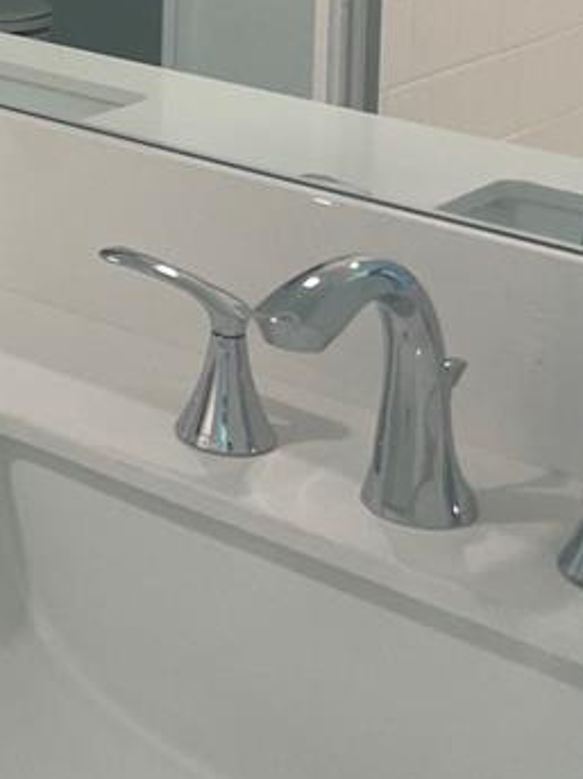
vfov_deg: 19.7
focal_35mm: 91
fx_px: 2045
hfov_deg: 15.1
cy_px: -263
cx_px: -288
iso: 80
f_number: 1.5
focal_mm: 5.7
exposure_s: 1/120
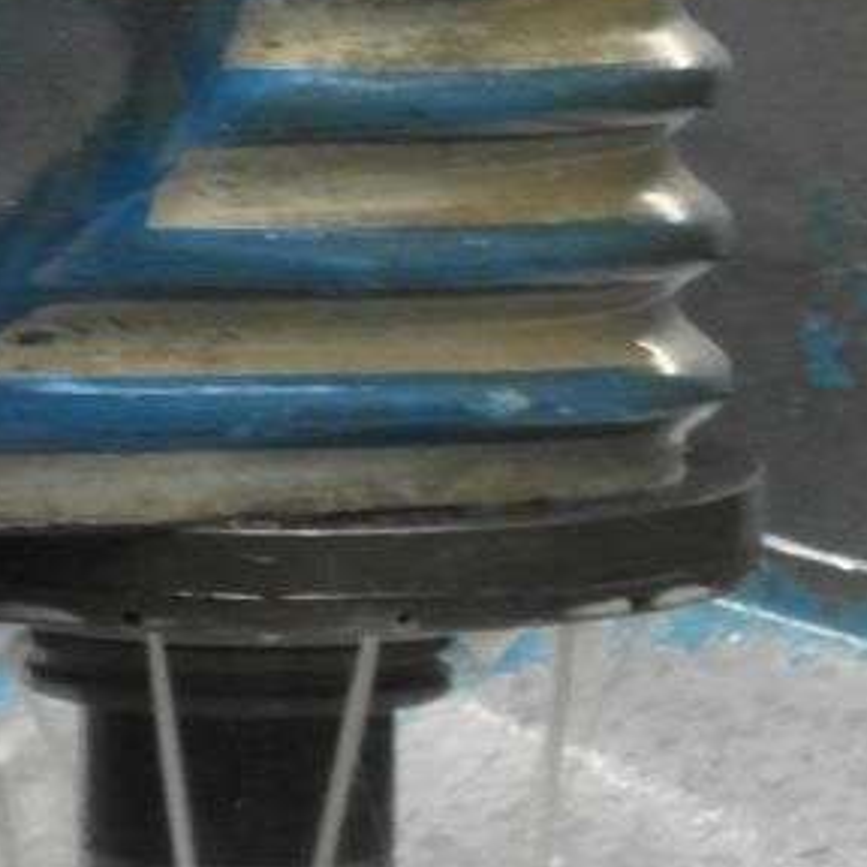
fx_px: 12695
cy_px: -93
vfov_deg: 3.9
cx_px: -602
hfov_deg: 3.9
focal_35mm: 448
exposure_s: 1/20
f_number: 4
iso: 800
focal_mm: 20.3
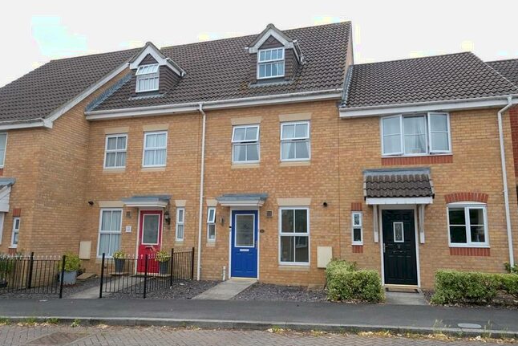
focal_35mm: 26
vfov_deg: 49.6
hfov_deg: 69.4
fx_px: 374
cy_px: 179
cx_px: 261
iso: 200
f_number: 5.6
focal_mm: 15.9
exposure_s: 1/340
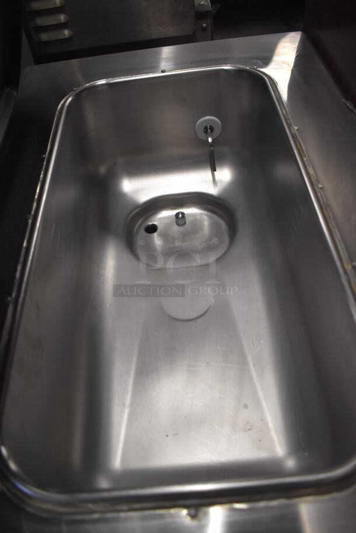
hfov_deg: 48.0
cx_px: 178
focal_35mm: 27
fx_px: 400
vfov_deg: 67.3
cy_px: 266
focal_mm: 18
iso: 1800
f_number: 3.5
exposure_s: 1/125
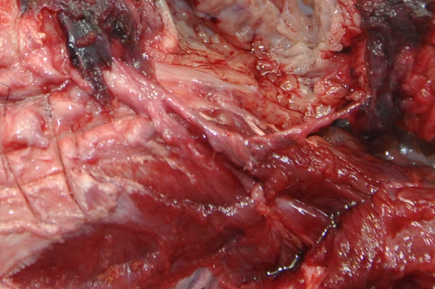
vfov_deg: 5.7
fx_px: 2848
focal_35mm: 236
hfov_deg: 8.7
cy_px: -143
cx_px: 124
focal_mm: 52
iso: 1600
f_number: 5
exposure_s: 1/80
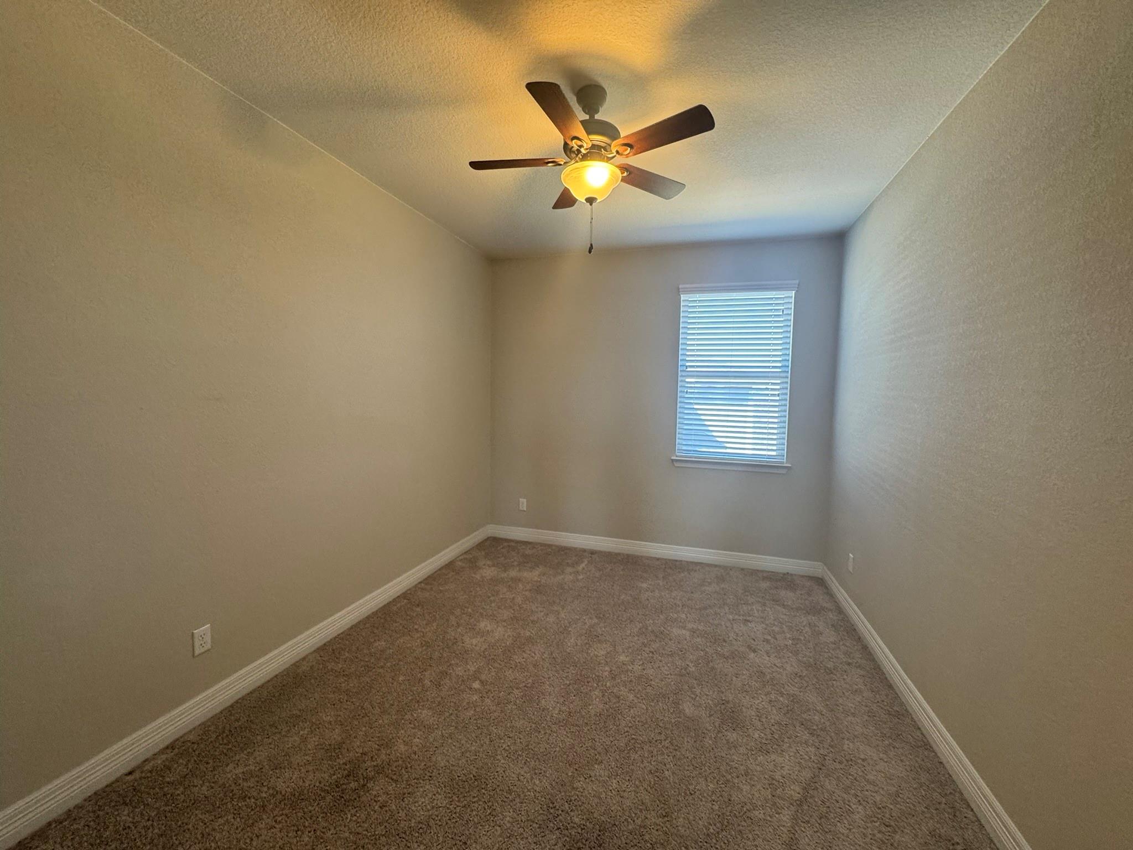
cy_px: 425
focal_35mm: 14
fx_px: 458
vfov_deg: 85.7
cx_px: 566
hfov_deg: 102.1
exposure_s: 1/120
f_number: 2.2
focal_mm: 2.22
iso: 250
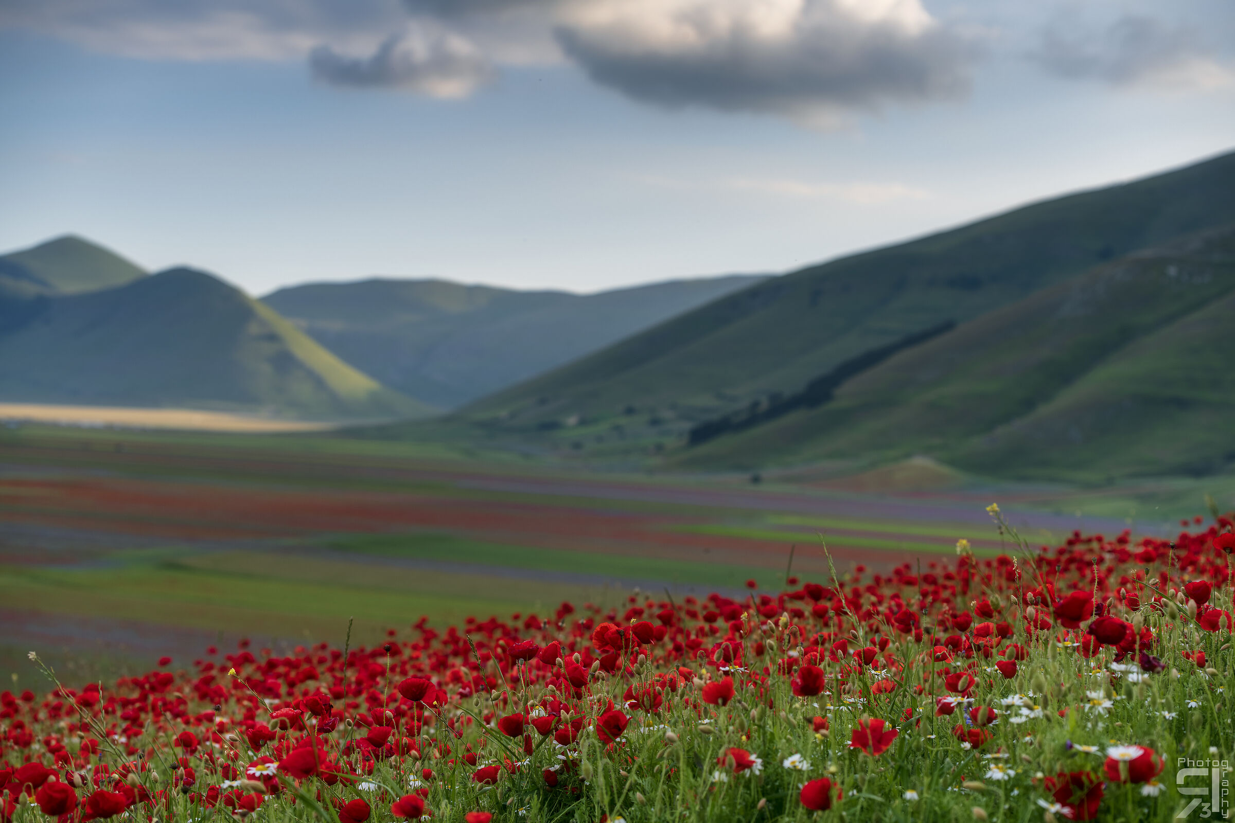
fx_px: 2401
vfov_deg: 19.5
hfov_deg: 28.8
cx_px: 618
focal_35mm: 70
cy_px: 412
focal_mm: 70
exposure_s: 1/500
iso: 100
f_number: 4.5
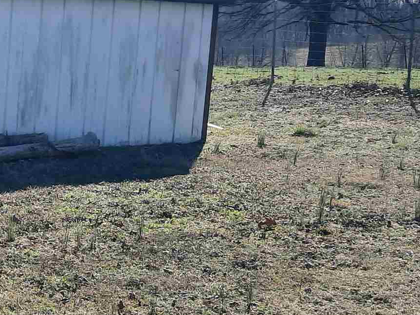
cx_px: -77
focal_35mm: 89
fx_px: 1080
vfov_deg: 16.6
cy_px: 190
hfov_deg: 20.6
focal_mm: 4.6
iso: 32
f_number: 2
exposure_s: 1/792
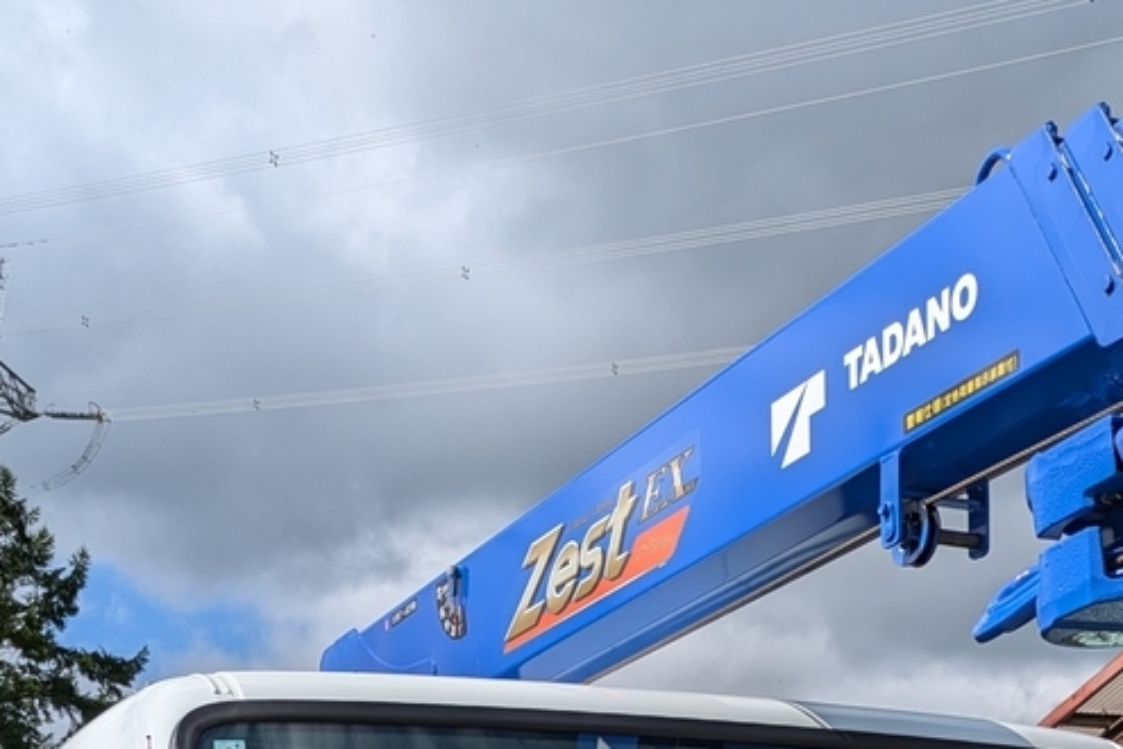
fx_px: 1965
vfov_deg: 18.3
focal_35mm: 63
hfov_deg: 31.9
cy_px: 1235
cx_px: 550
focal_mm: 5.43
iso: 41
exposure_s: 1/2632
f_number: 1.89
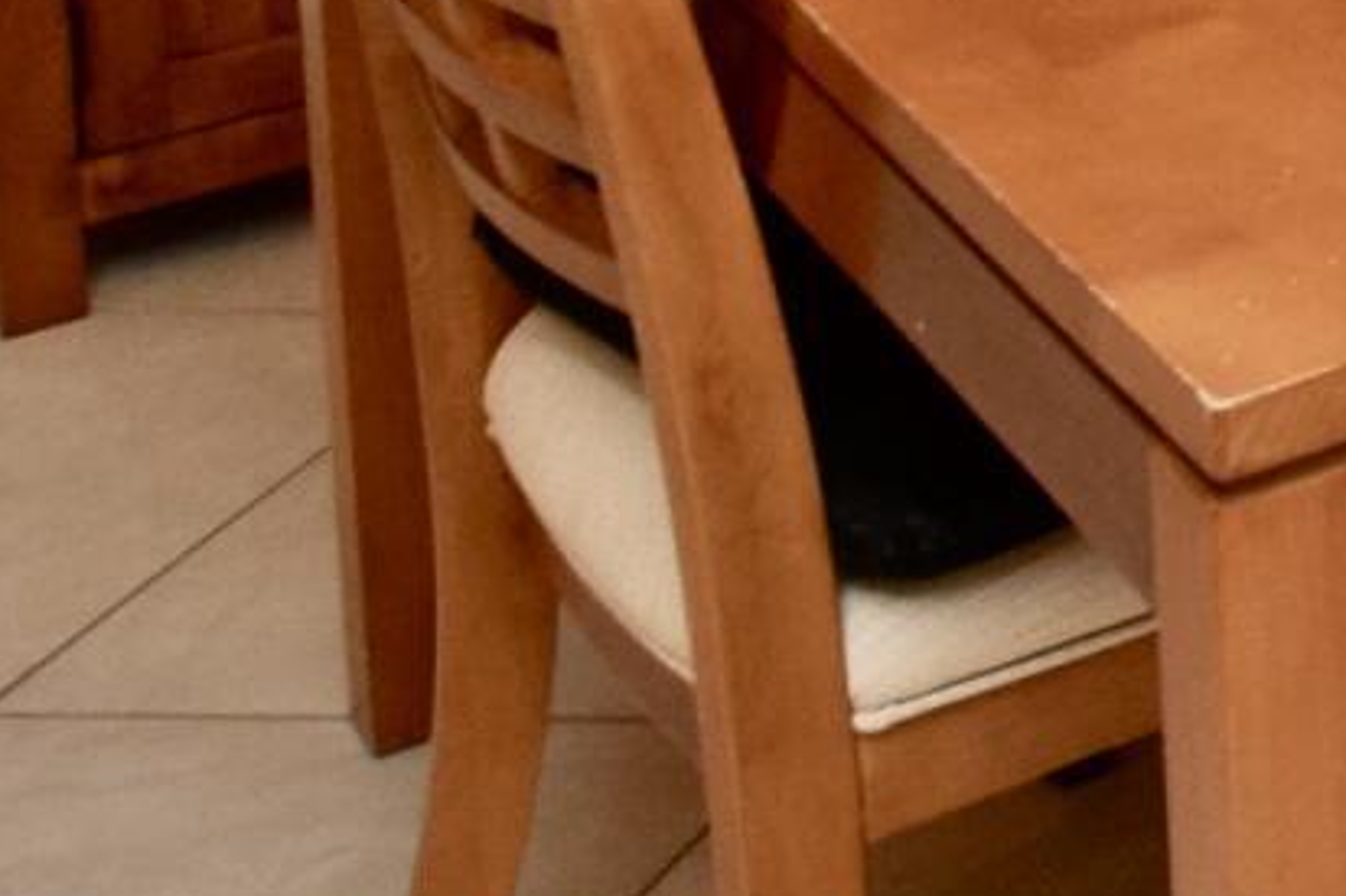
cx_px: 3422
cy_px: -1535
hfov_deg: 13.0
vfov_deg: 10.2
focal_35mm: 109
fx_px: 4074
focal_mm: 10
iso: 640
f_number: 5.6
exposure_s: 1/125
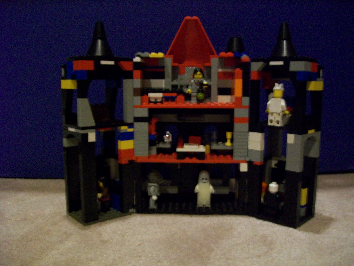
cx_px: 177
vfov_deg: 39.7
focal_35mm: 36
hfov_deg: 51.4
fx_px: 368
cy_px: 133
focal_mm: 6
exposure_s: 1/8
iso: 200
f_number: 2.7
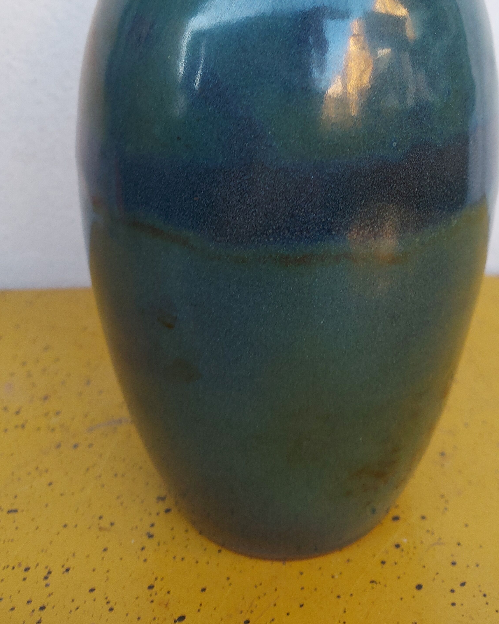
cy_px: 141
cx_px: 322
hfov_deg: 38.8
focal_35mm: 38
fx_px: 702
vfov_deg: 45.9
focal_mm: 5.23
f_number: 1.8
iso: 64
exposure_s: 1/50
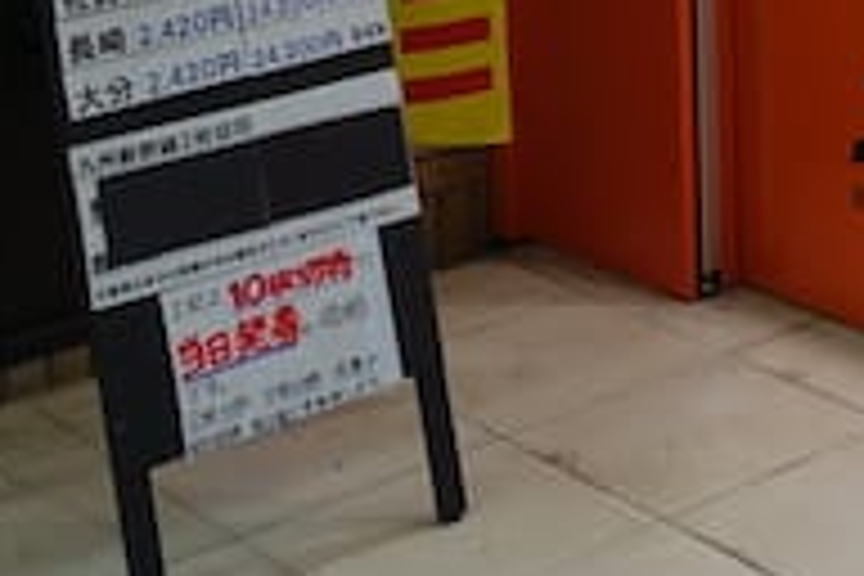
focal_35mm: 100
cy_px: -475
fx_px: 2400
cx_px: 1278
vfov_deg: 12.5
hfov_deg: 18.2
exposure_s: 1/50
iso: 125
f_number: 2.8
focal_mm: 8.8
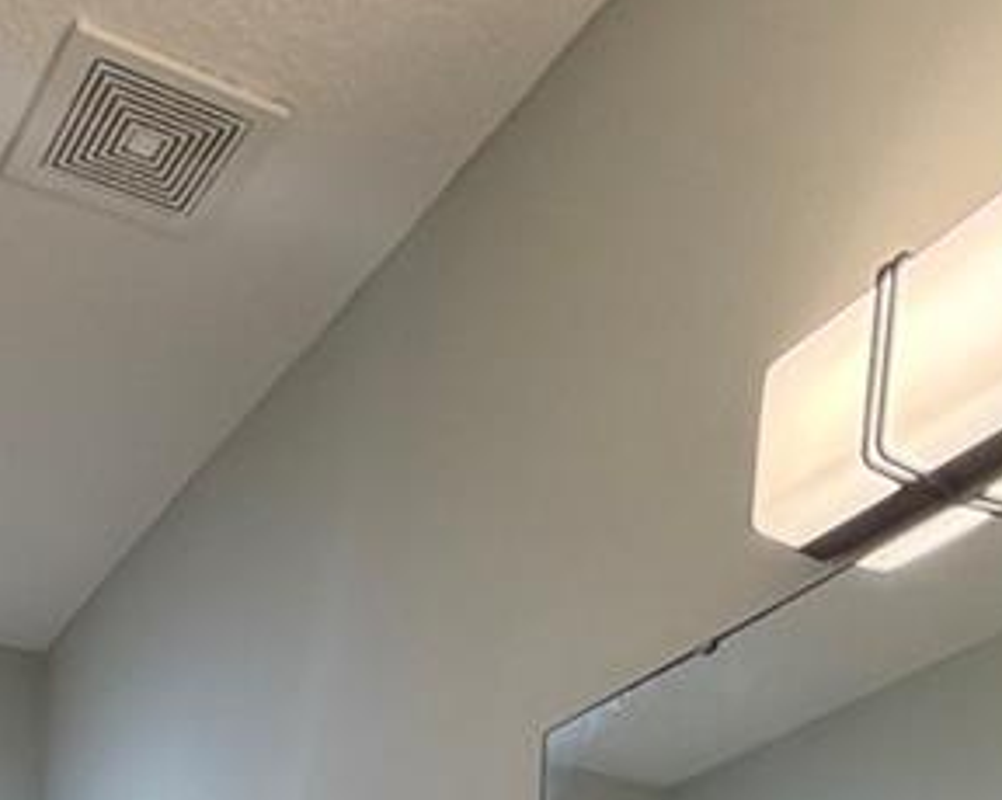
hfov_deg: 32.5
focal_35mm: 57
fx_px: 1689
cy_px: 1610
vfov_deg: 18.0
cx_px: 278
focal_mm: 2.22
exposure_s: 1/60
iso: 200
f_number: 2.2
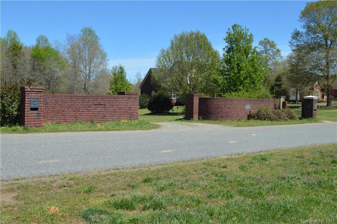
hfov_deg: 62.0
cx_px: 168
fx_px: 280
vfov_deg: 43.5
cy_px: 112
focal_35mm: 30
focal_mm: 20
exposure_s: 1/250
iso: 100
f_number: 8
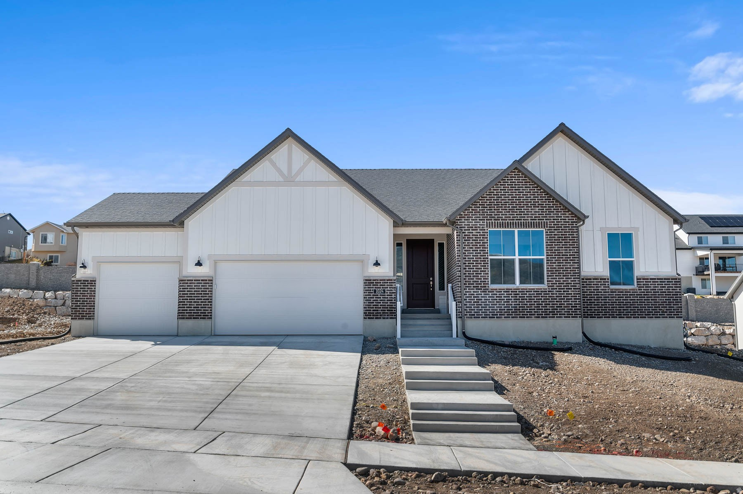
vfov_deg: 44.9
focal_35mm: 29
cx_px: 372
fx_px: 598
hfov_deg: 63.7
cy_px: 247
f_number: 8
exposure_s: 1/250
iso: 320
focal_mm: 29
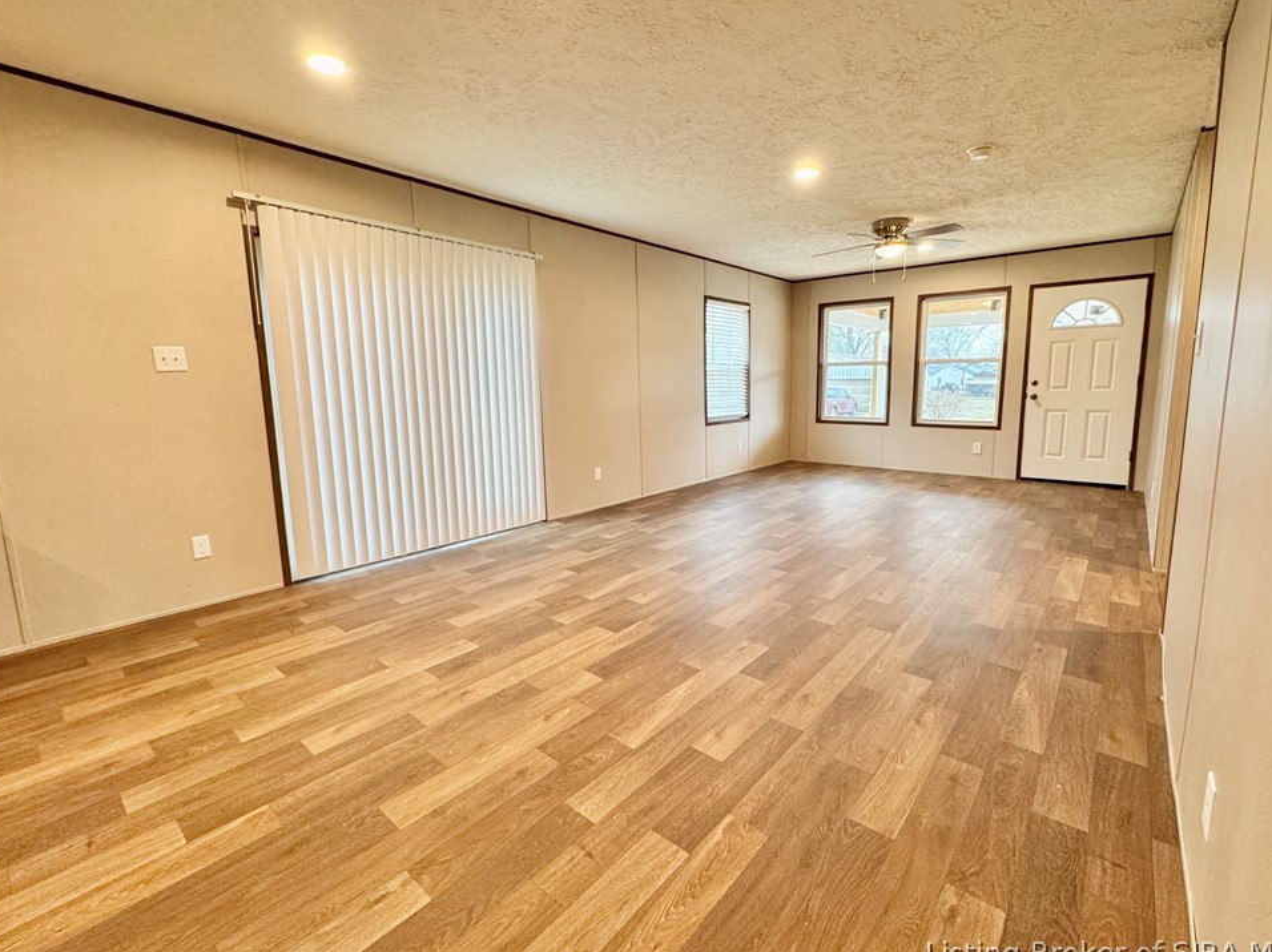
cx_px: 663
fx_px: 551
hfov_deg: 98.1
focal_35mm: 15
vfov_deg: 81.7
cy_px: 465
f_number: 2.2
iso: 320
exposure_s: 1/120
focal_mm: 2.22
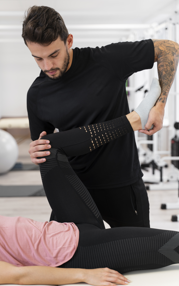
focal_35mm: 57
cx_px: 92
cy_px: 144
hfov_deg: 22.7
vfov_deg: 35.7
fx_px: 445
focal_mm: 55
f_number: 2.8
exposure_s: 1/160
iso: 320
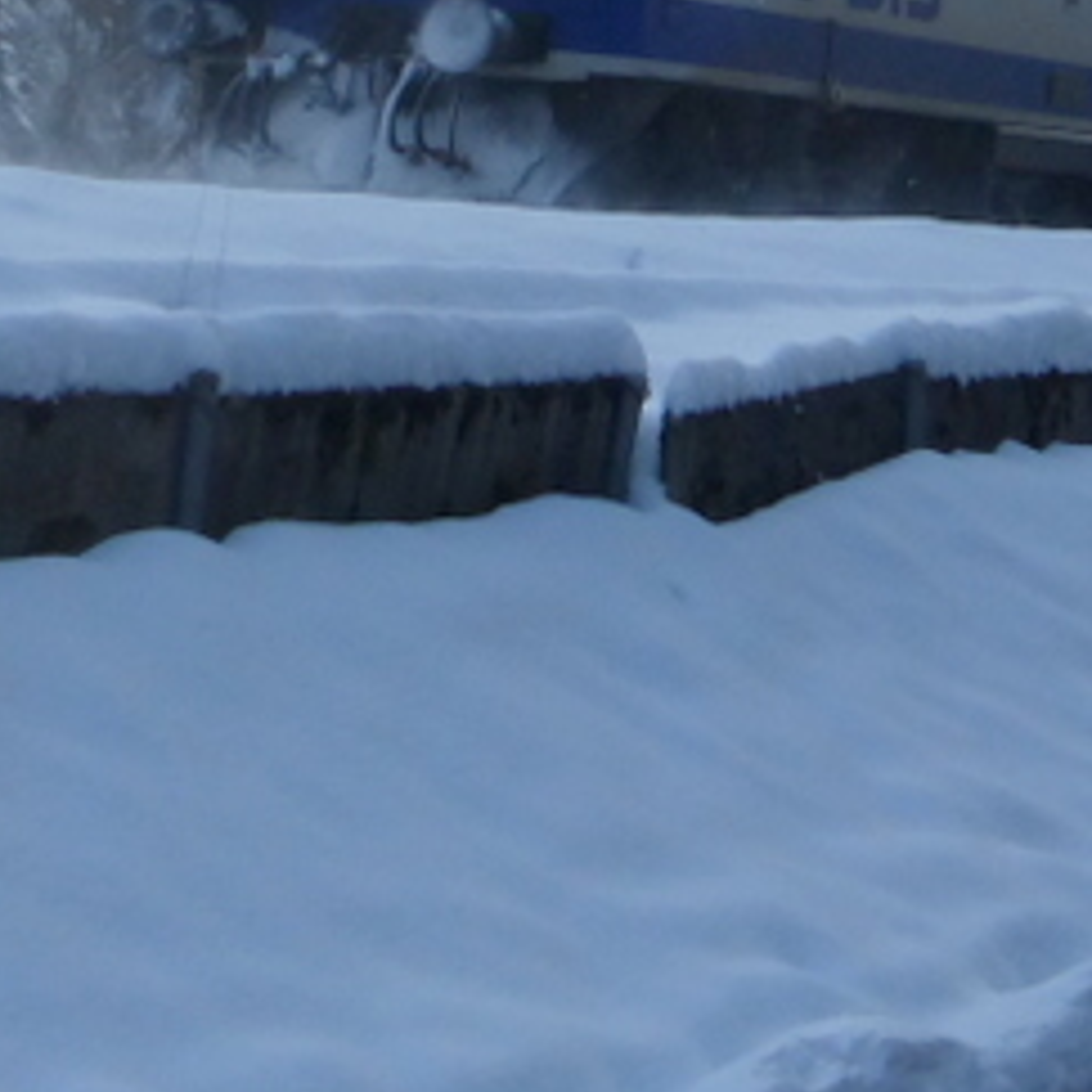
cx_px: 831
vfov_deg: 13.7
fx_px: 4426
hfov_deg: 14.0
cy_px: -164
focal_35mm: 124
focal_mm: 5.4
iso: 100
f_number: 4
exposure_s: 1/500
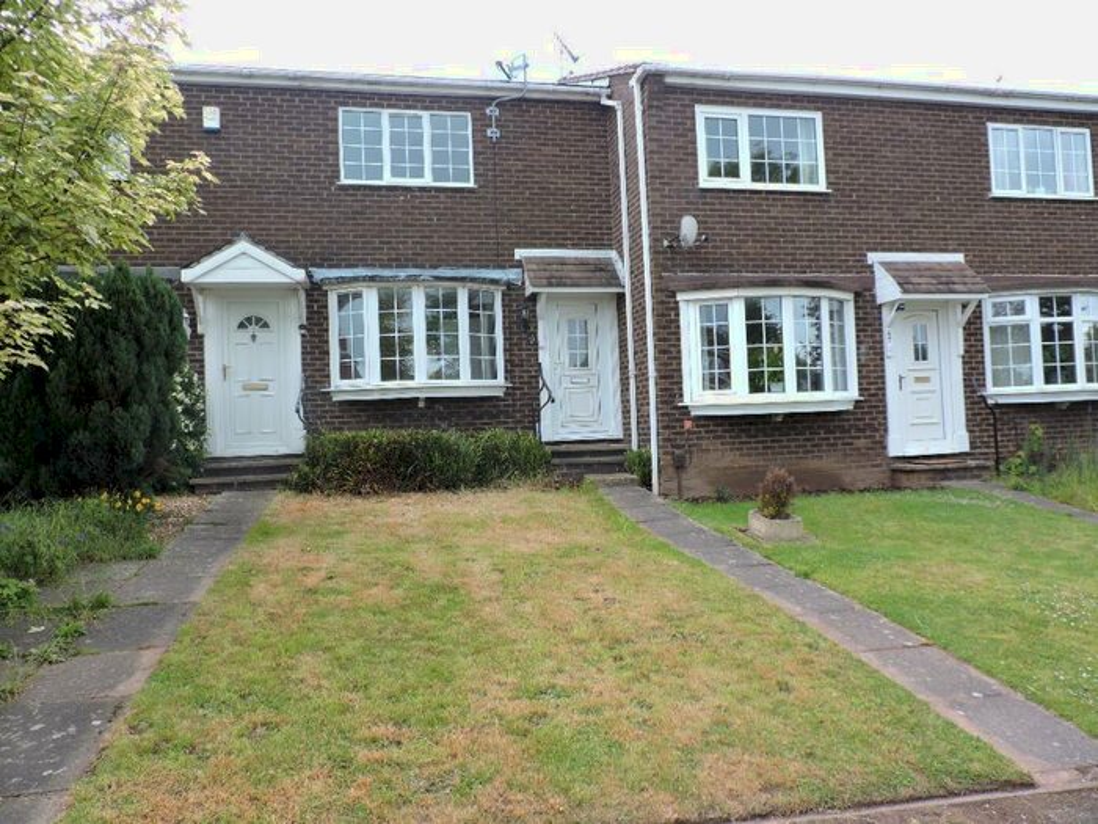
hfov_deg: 71.6
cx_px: 549
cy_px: 412
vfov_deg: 56.8
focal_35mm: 24
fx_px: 761
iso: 100
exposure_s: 1/125
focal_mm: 4.3
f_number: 3
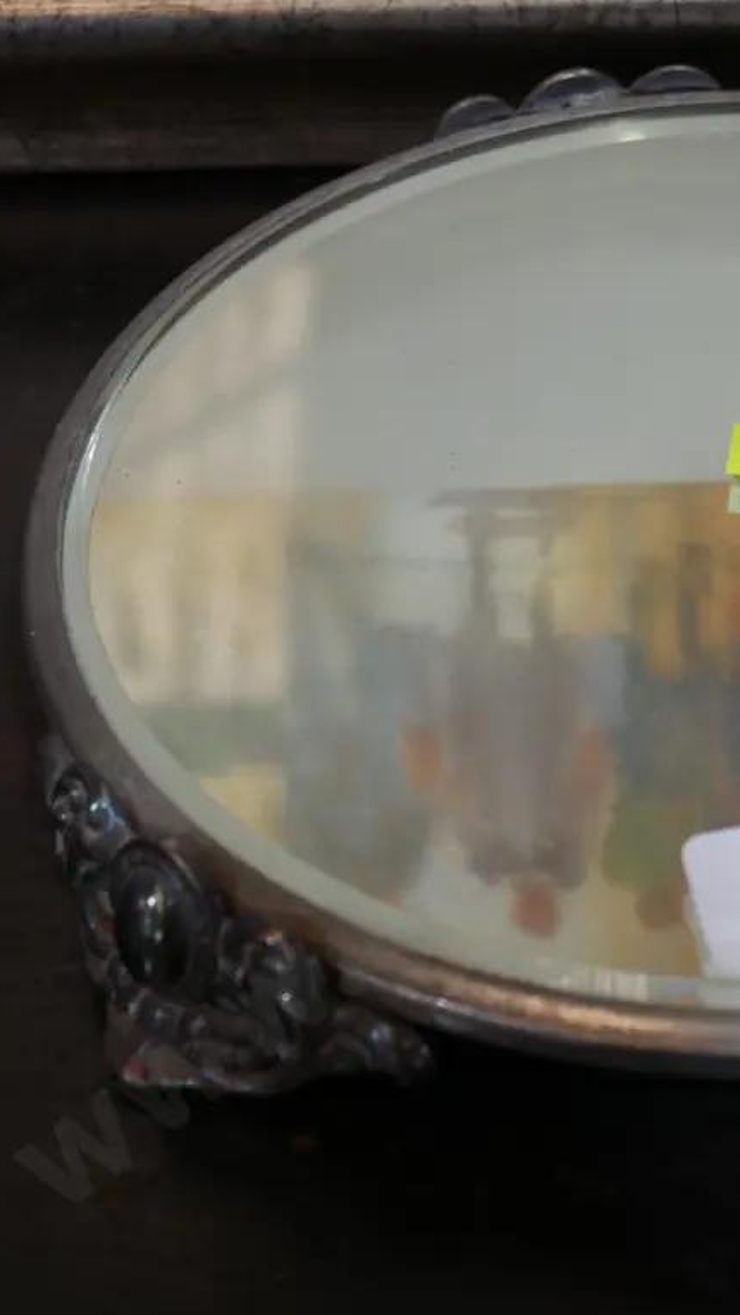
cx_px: 737
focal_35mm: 73
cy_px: 658
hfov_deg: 16.2
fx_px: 2545
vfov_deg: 29.0
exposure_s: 1/60
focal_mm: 25
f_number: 5.3
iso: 320
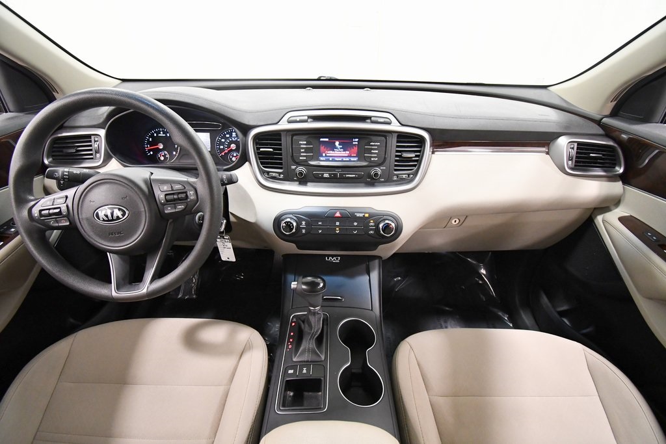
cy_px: 222
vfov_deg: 77.3
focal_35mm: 15
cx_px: 333
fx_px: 278
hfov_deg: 100.4
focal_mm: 10
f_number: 4.5
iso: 3200
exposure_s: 1/100
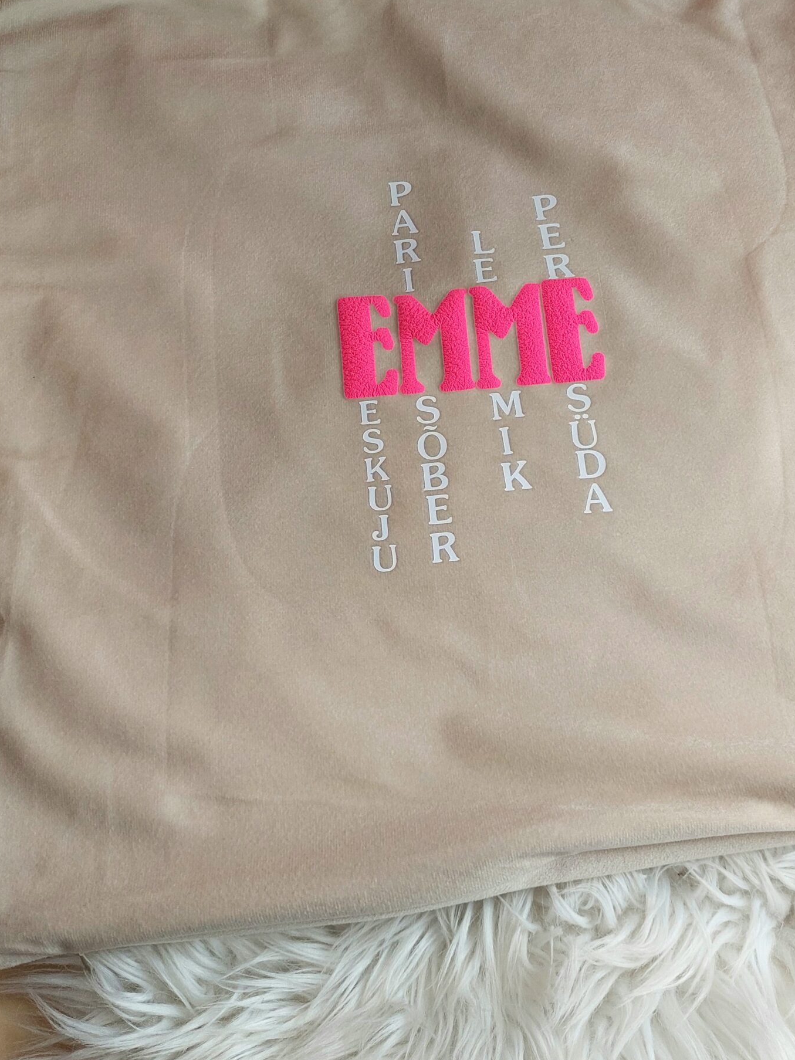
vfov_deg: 53.7
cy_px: 444
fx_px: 1041
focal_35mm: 34
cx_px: 466
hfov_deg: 41.6
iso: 50
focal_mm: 5.23
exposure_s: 1/120
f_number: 1.8
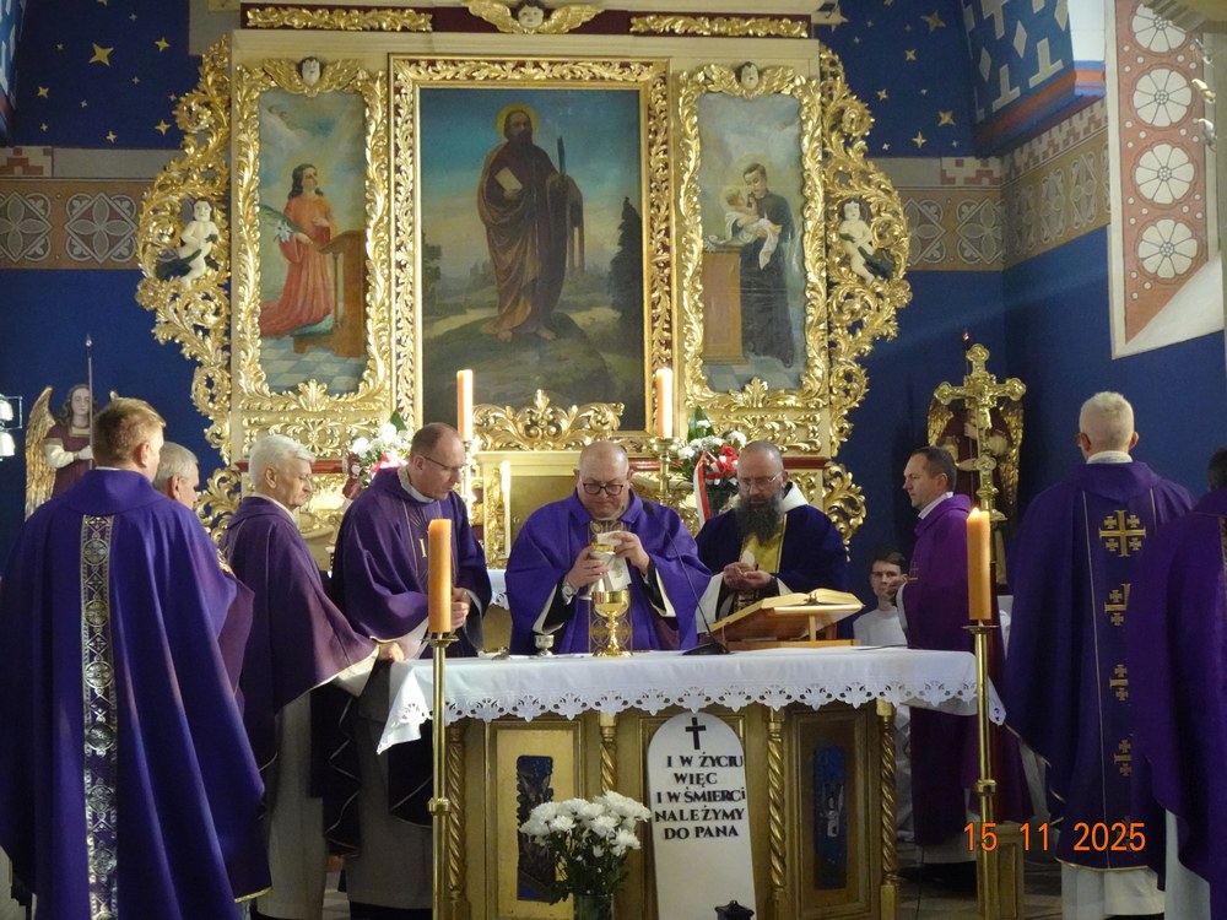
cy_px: 460
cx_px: 614
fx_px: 2127
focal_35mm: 60
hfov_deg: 32.2
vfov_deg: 24.4
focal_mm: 9.55
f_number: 4.5
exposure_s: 1/60
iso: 1250
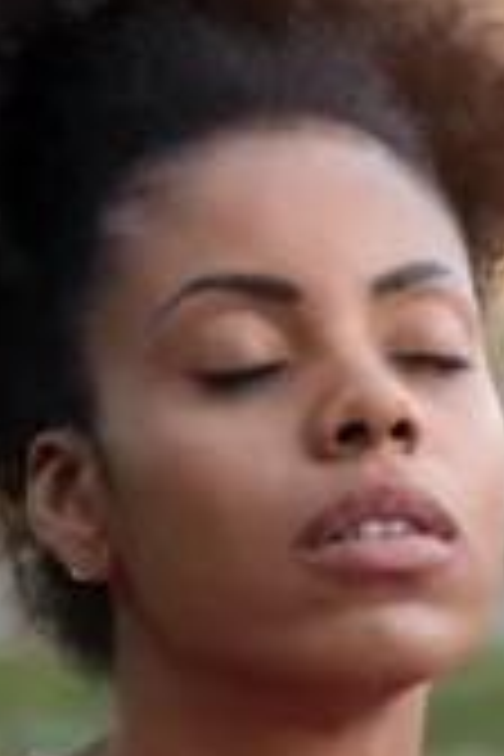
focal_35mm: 304
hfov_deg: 4.5
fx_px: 6384
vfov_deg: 6.8
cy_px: 778
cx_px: 488
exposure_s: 1/125
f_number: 2.8
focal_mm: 50
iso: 100
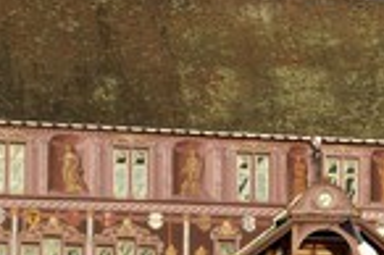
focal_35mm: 161
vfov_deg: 8.5
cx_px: 396
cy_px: 258
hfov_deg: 12.6
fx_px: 1715
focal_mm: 56
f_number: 5
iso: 100
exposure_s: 1/250
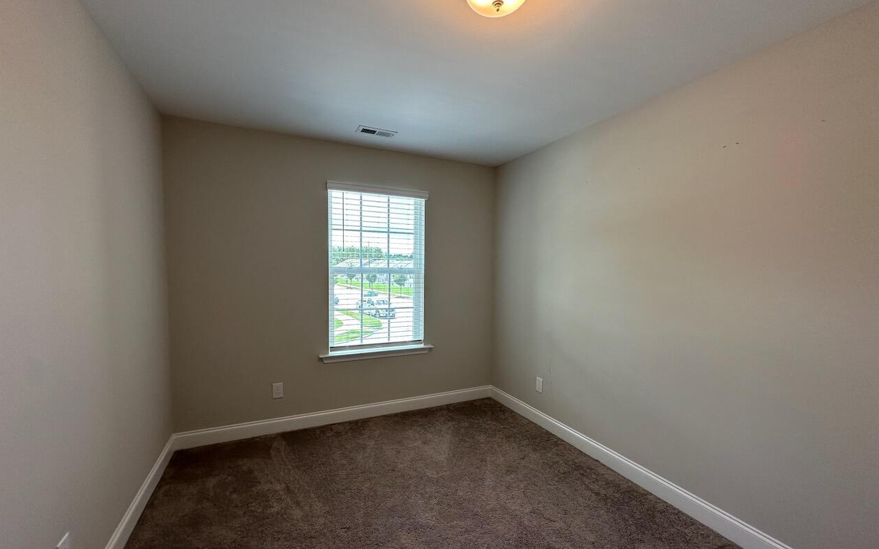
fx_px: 359
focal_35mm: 15
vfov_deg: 74.7
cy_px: 287
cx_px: 435
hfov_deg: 101.5
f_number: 2.2
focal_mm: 2.22
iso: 100
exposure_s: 1/120
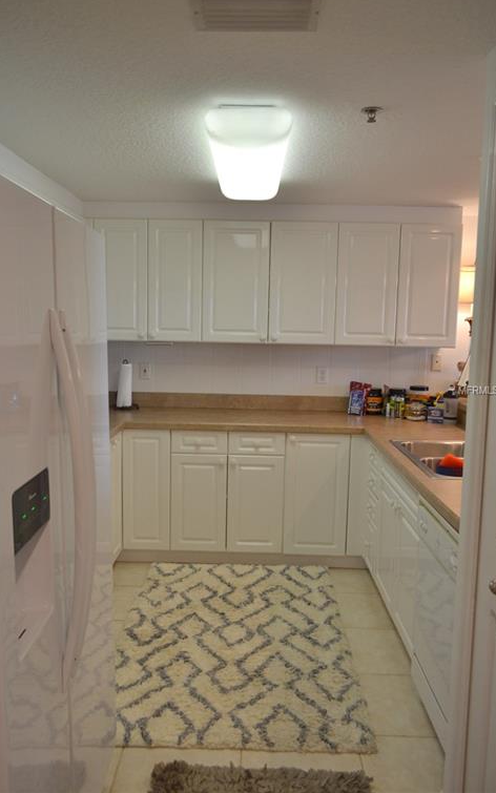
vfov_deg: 66.5
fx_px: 605
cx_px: 234
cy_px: 391
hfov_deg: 44.5
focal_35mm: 28
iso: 400
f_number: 4
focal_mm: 18
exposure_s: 1/60
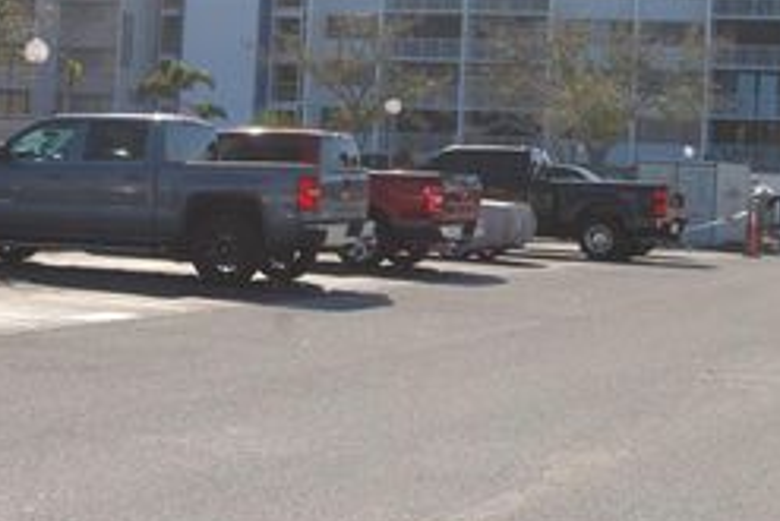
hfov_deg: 22.4
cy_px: 32
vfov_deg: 14.9
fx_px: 1973
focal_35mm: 91
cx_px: 395
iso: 100
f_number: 9
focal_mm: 30
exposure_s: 1/200
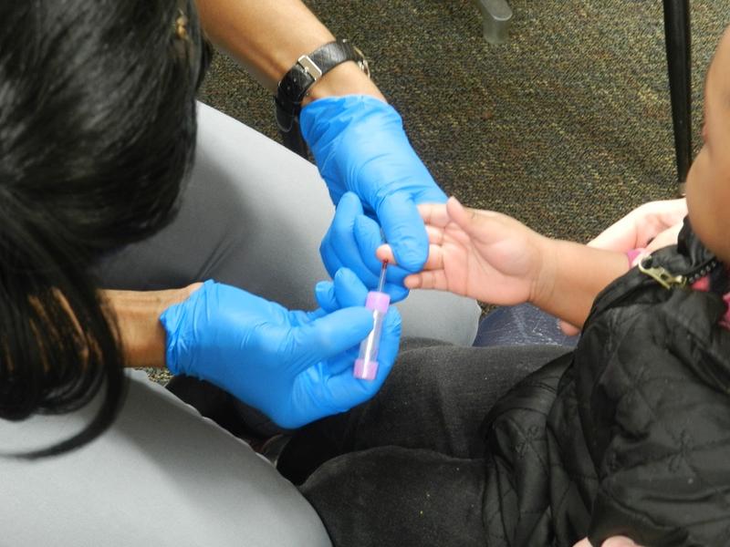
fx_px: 1603
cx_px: 365
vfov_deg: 19.4
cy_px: 274
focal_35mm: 76
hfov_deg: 25.7
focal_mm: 13.5
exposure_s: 1/4
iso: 400
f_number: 4.8
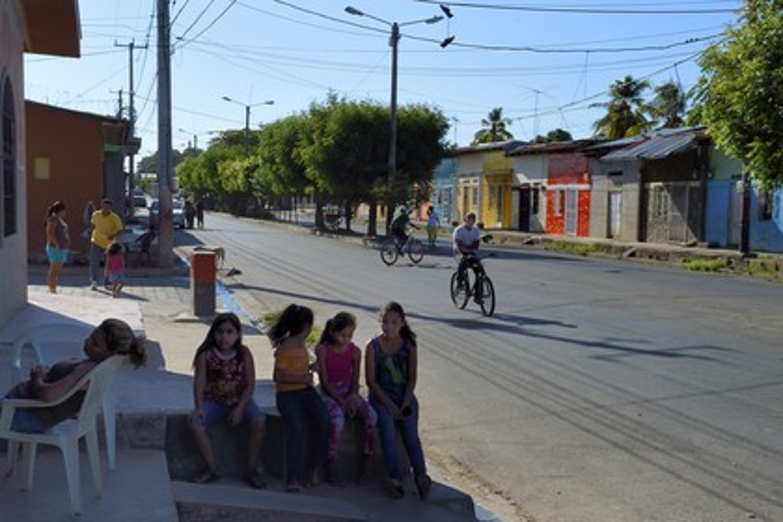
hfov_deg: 46.4
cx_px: 392
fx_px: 913
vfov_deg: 31.9
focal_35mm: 42
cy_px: 261
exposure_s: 1/60
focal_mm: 42
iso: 200
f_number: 22
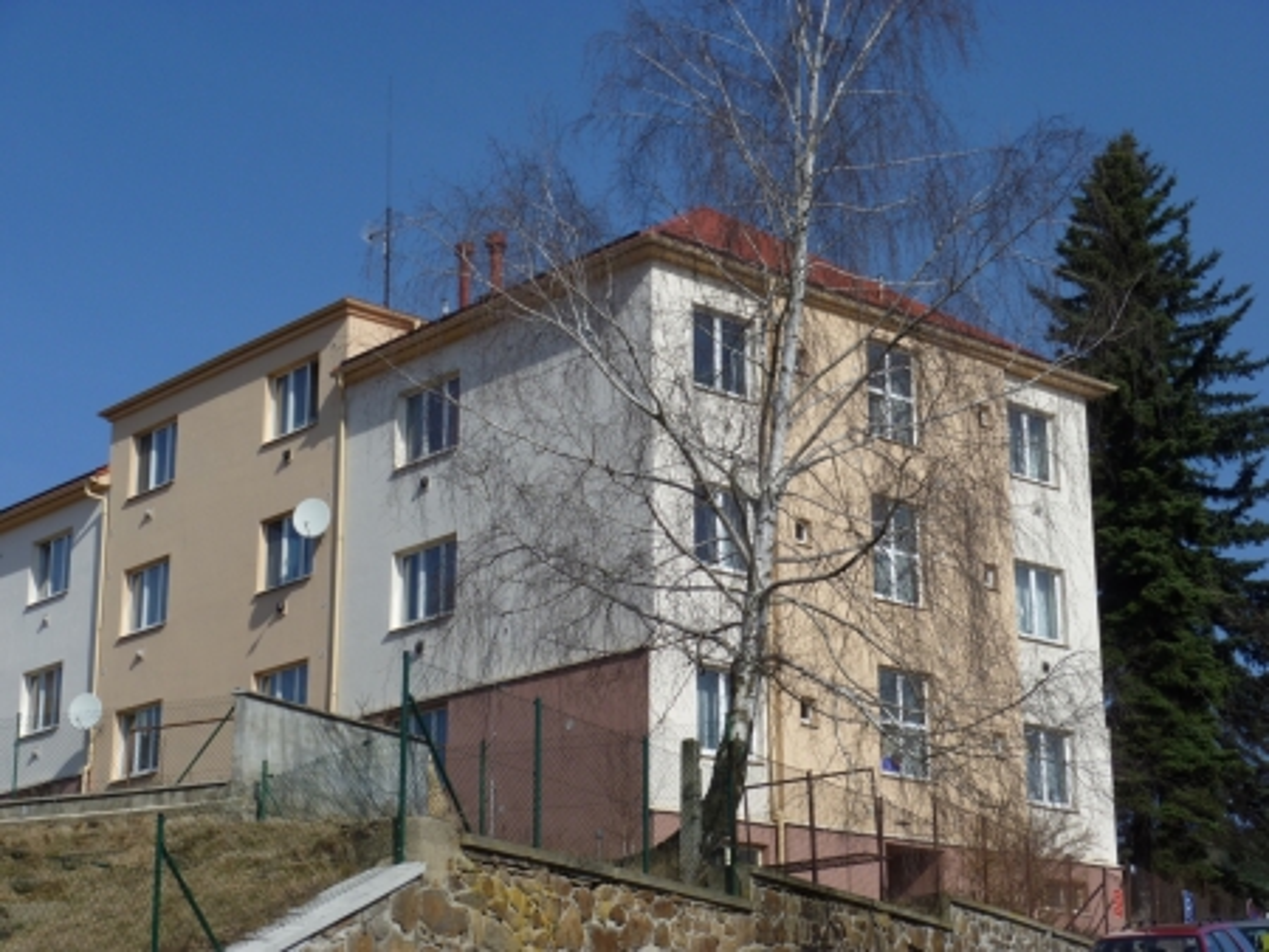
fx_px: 2237
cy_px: 476
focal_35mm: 61
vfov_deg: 24.0
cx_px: 634
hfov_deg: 31.7
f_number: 4.7
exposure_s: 1/640
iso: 80
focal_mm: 11
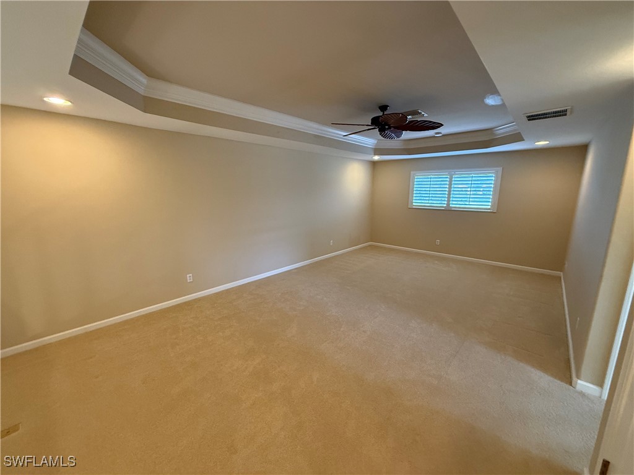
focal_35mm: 14
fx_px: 256
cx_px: 317
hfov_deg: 102.1
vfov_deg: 85.7
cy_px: 238
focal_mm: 2.22
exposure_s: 1/60
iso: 400
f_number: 2.2
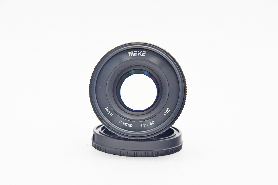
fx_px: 927
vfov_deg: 11.4
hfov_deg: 17.1
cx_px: 139
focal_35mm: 120
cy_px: 92
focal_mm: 80
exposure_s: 1/125
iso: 1250
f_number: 8
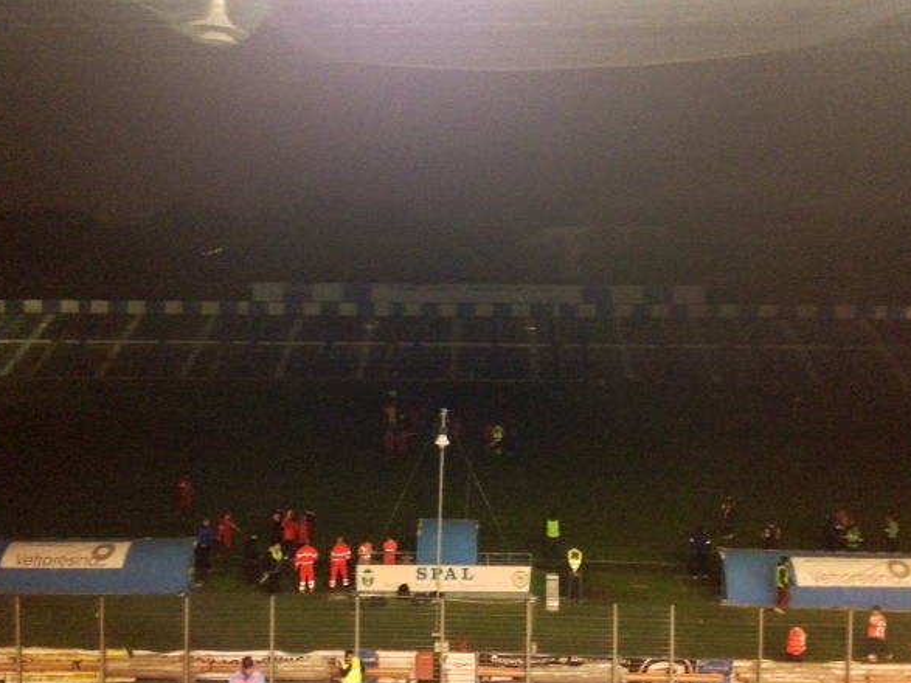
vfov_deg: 39.6
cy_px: 346
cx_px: 453
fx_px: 947
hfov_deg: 51.4
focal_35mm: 36
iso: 800
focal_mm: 4.12
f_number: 2.4
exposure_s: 1/17
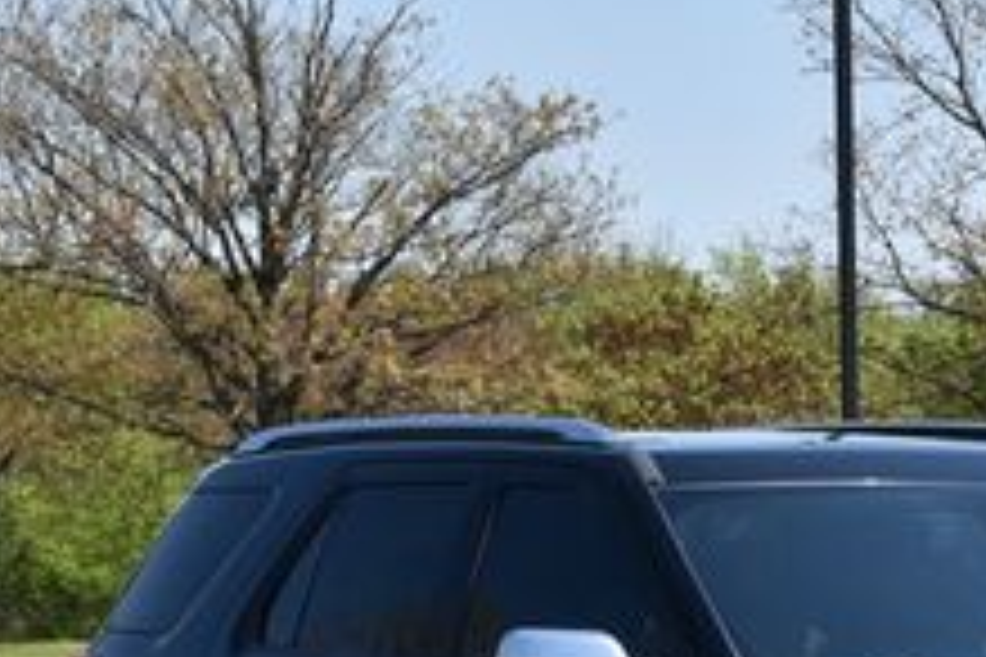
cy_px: 565
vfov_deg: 7.4
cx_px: 1189
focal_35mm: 184
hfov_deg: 11.0
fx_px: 5039
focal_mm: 42
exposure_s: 1/250
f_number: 8
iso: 100
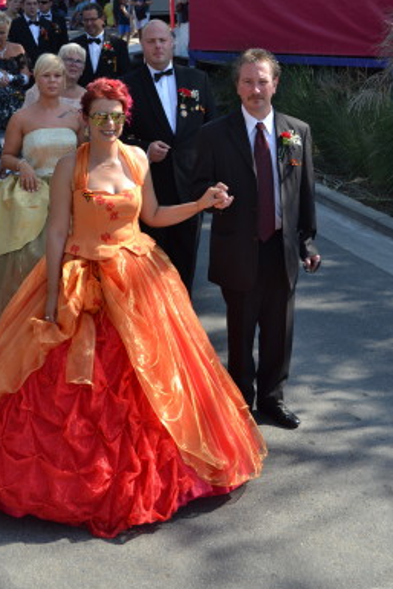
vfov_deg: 28.4
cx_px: 177
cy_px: 252
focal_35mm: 71
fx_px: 1161
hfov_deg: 19.2
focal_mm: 38
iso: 100
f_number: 7.1
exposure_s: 1/200
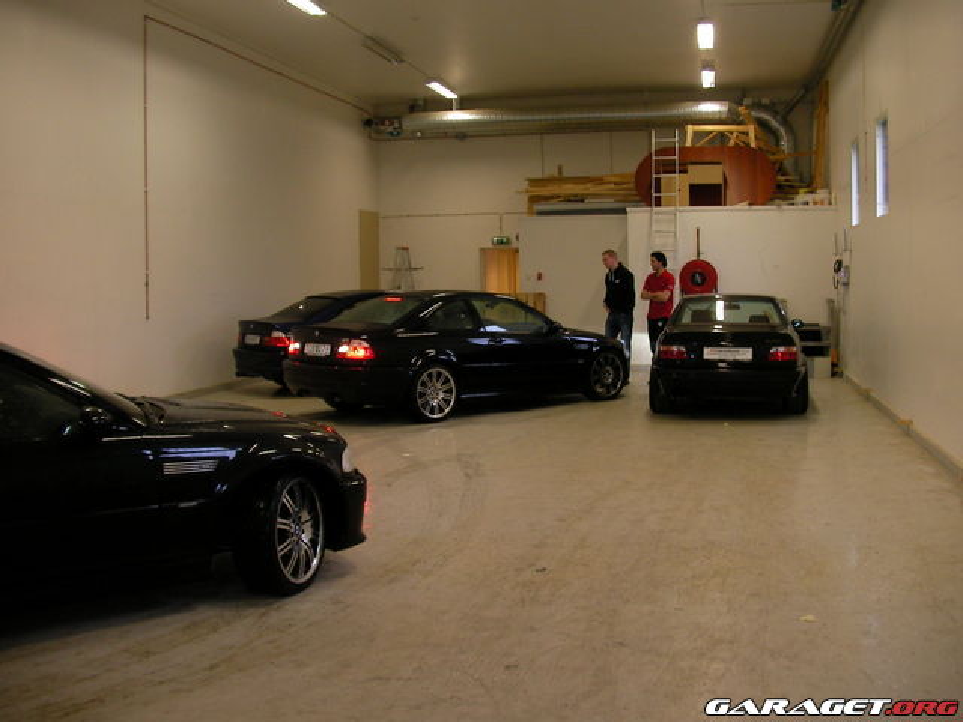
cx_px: 482
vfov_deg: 35.1
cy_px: 361
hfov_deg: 45.8
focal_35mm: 41
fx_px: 1141
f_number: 3.5
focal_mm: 6.3
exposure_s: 1/30
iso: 112
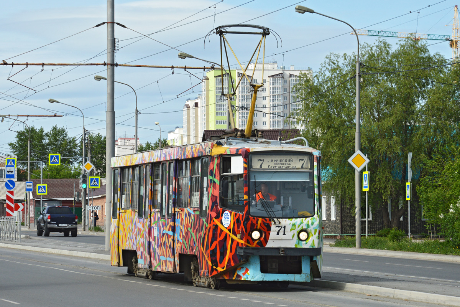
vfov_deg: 10.2
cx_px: 230
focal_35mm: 135
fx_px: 1725
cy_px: 154
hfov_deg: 15.2
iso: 100
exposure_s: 1/320
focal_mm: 90
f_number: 9
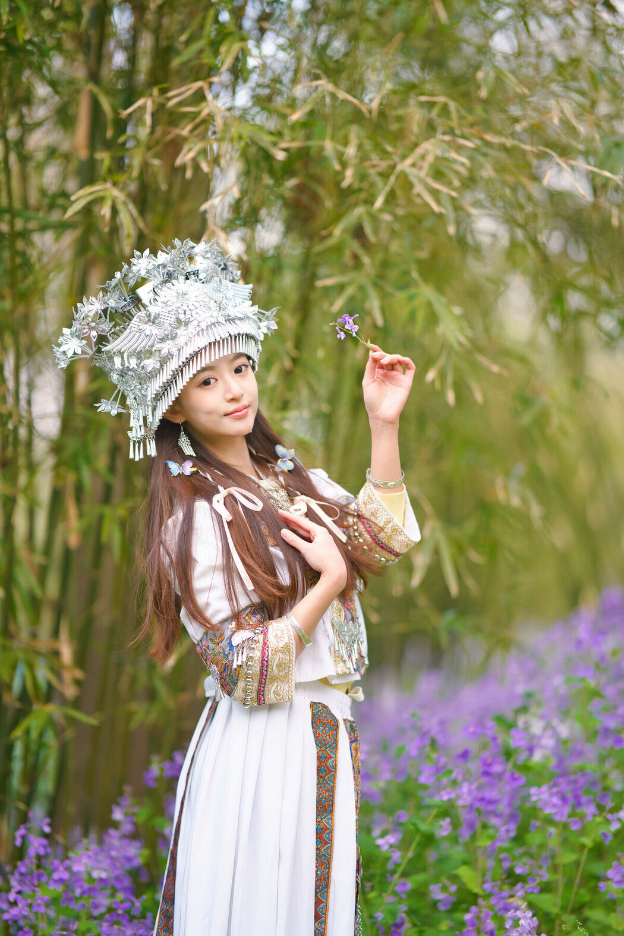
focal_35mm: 85
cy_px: 468
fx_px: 2210
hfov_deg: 16.1
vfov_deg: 23.9
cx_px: 312
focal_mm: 85
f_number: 1.4
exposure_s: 1/1000
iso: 100
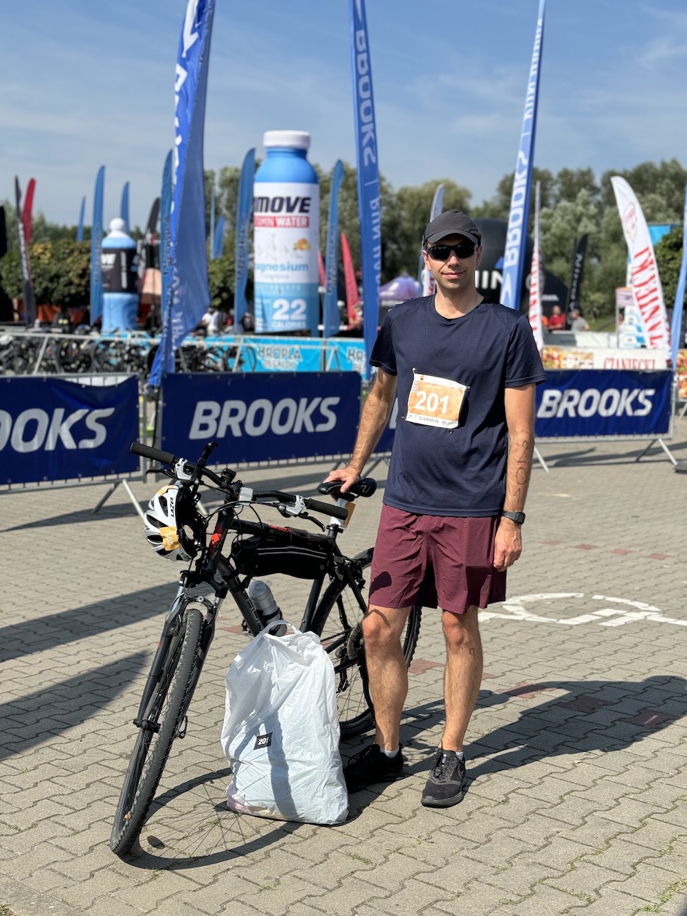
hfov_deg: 30.3
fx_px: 1270
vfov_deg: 39.7
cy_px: 458
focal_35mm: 48
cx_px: 344
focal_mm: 6.76
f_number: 1.78
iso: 64
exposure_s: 1/4608
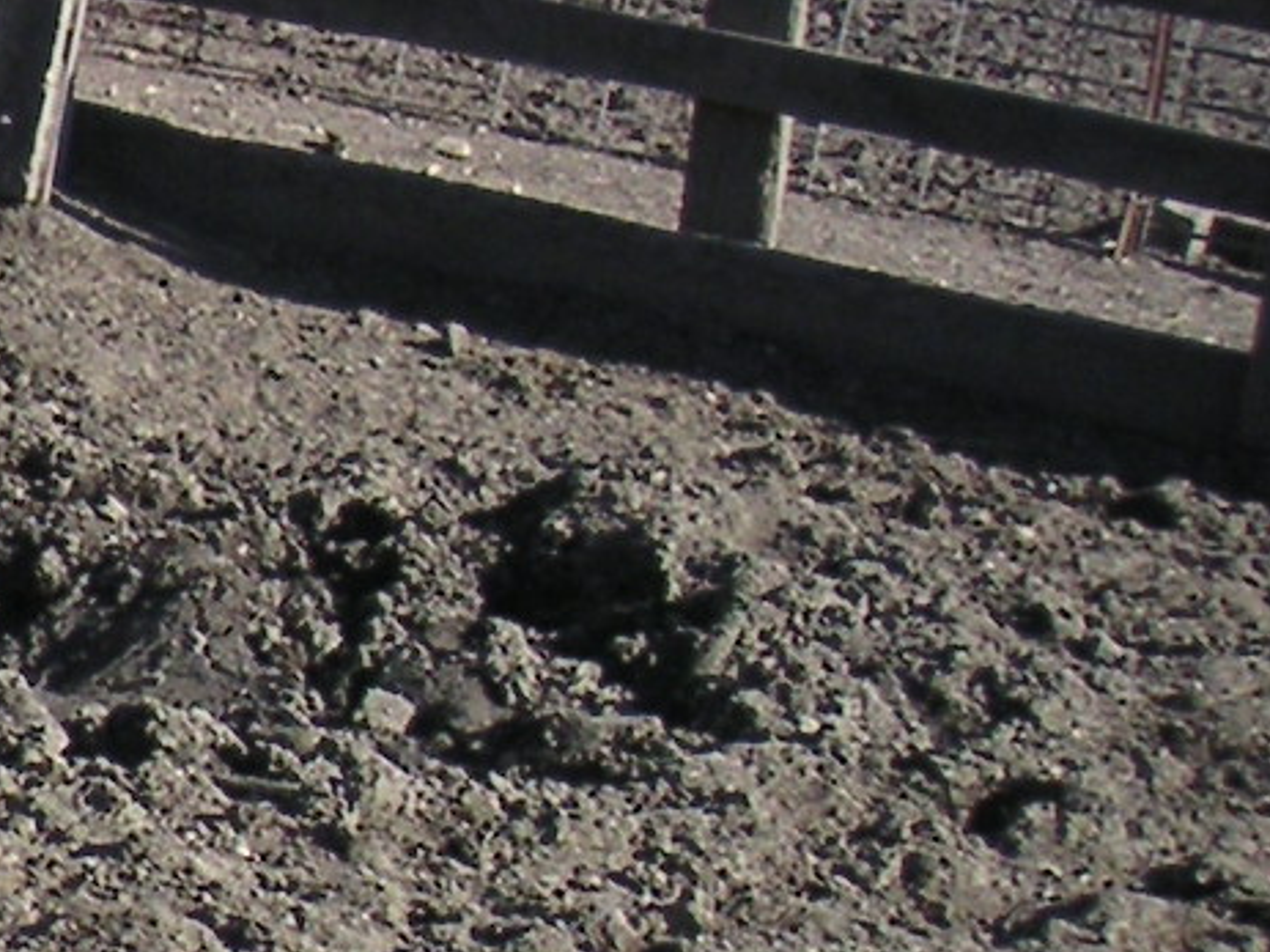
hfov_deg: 10.5
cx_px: -1528
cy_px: 853
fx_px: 6162
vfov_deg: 8.8
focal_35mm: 168
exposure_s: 1/750
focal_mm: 6
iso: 50
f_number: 2.8
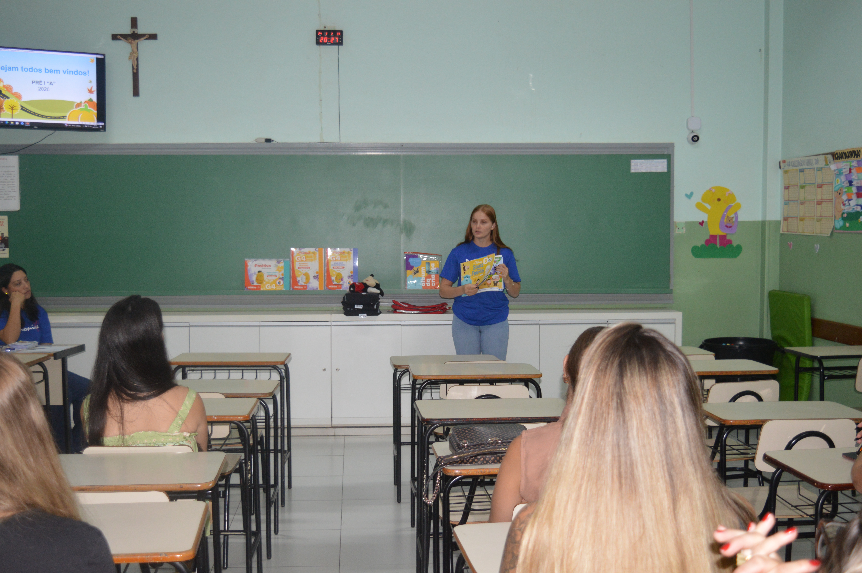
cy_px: 286
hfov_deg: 48.0
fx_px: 969
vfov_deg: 33.0
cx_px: 431
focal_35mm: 40
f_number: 4
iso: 720
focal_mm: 27
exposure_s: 1/60
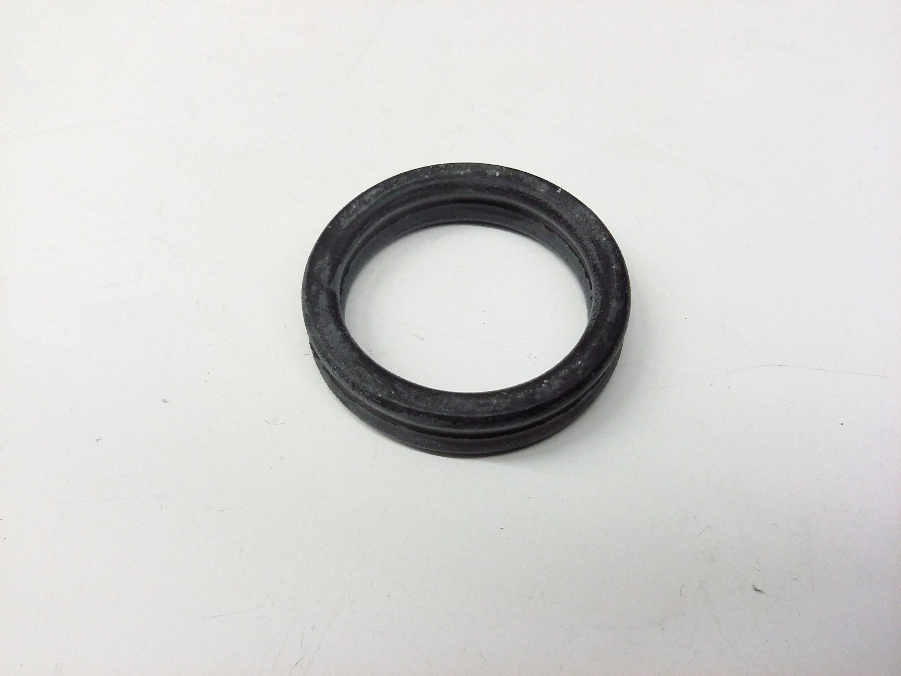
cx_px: 450
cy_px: 338
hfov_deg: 56.8
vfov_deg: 44.2
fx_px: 833
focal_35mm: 32
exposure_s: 1/15
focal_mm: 3.4
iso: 250
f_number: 2.4
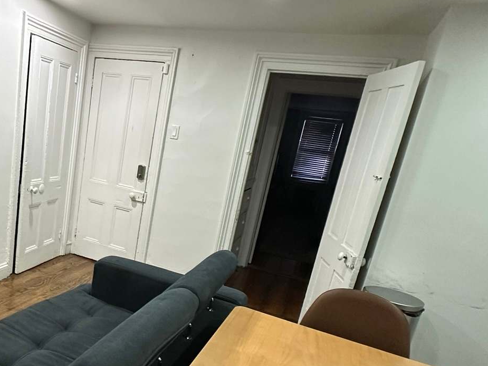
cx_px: 99
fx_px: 437
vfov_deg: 44.8
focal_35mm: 31
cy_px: 245
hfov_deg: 54.4
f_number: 2.2
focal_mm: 2.22
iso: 500
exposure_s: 1/60
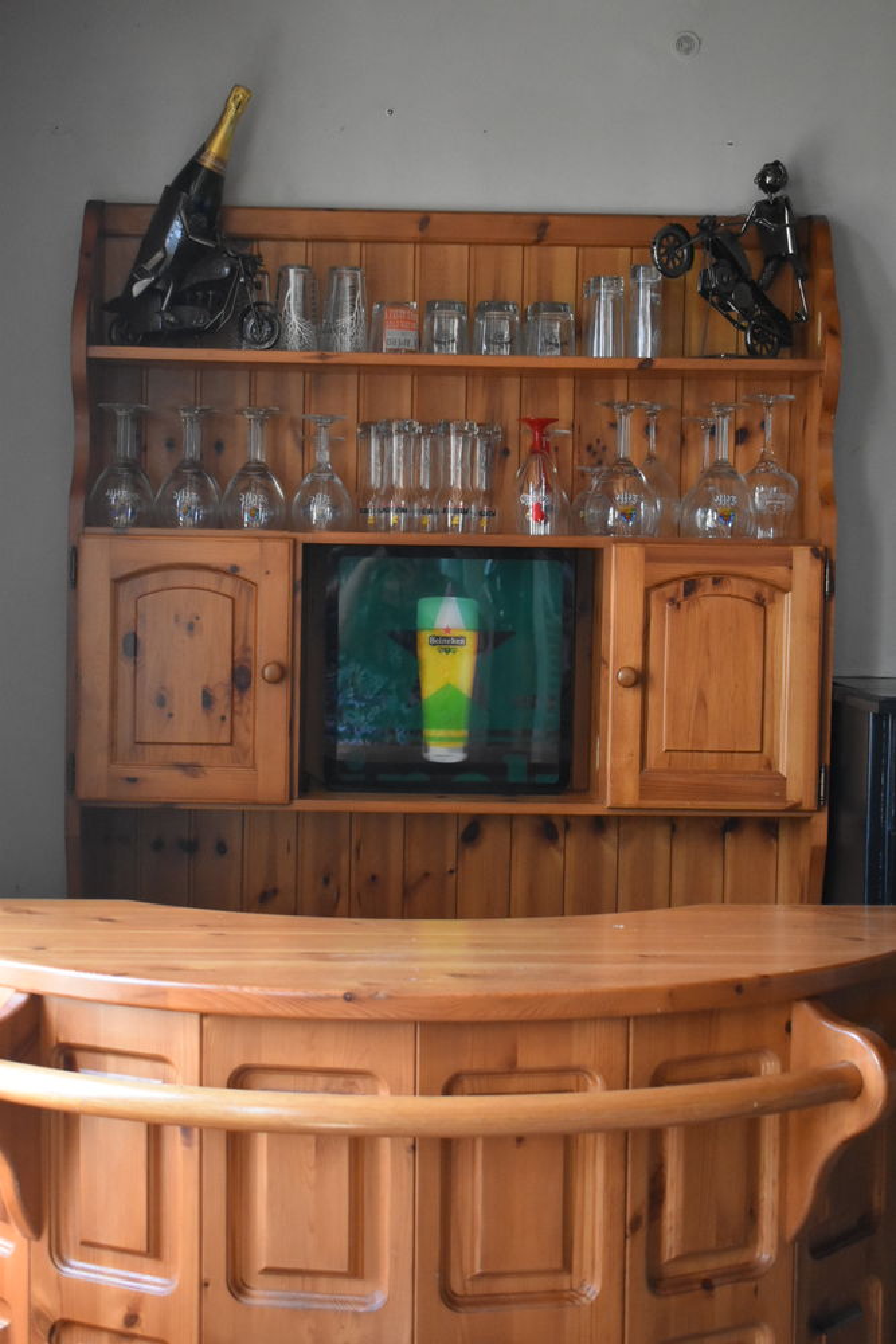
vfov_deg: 35.0
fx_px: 2127
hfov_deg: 23.8
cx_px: 448
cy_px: 672
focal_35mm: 57
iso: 3200
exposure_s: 1/250
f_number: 4.8
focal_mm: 38
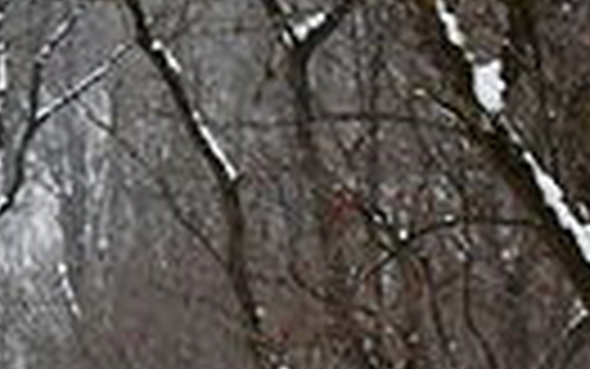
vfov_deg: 4.4
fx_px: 4842
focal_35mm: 301
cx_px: 117
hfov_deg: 7.0
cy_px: 288
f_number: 4
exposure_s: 1/125
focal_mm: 28
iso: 900
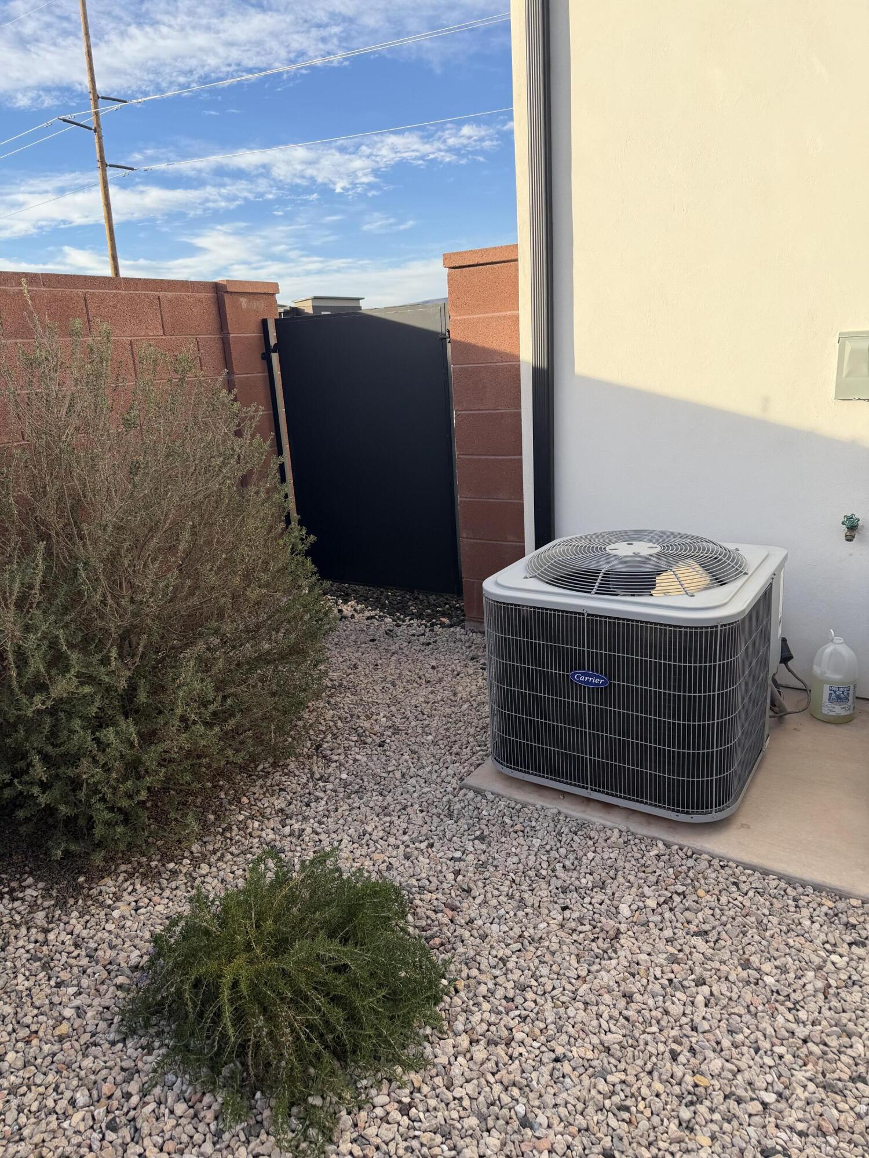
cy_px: 579
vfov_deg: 71.6
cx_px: 434
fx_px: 803
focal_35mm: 24
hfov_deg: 56.8
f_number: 1.78
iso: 80
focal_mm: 6.76
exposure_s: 1/1812
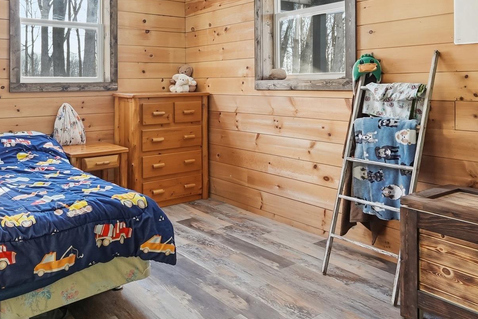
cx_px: 192
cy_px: 92
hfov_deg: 57.5
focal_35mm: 33
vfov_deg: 39.7
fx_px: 432
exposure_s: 1/1600
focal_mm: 10.5
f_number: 4
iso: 800
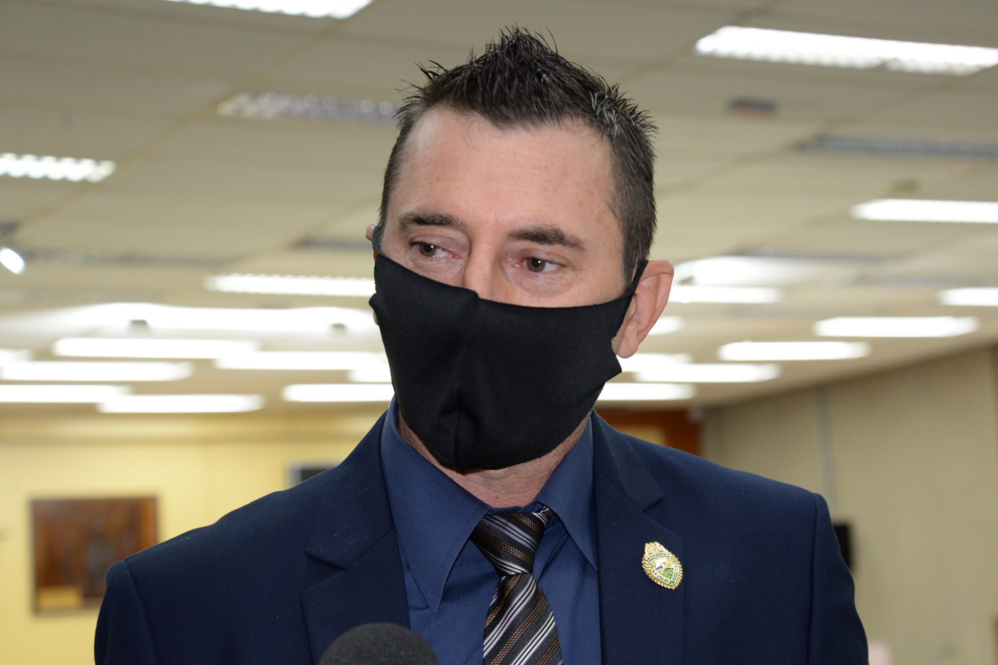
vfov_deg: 16.2
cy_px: 414
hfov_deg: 24.1
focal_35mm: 84
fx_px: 2328
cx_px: 605
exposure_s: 1/60
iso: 1000
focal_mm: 65
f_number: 5
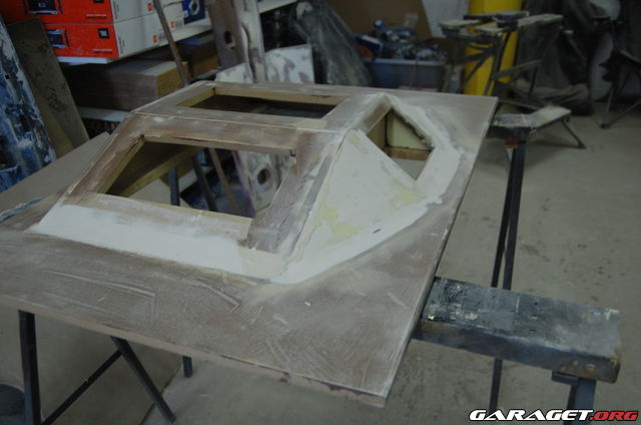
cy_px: 212
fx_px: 533
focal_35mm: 30
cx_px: 320
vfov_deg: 43.4
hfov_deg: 62.0
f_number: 3.8
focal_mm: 20
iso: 560
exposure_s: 1/30
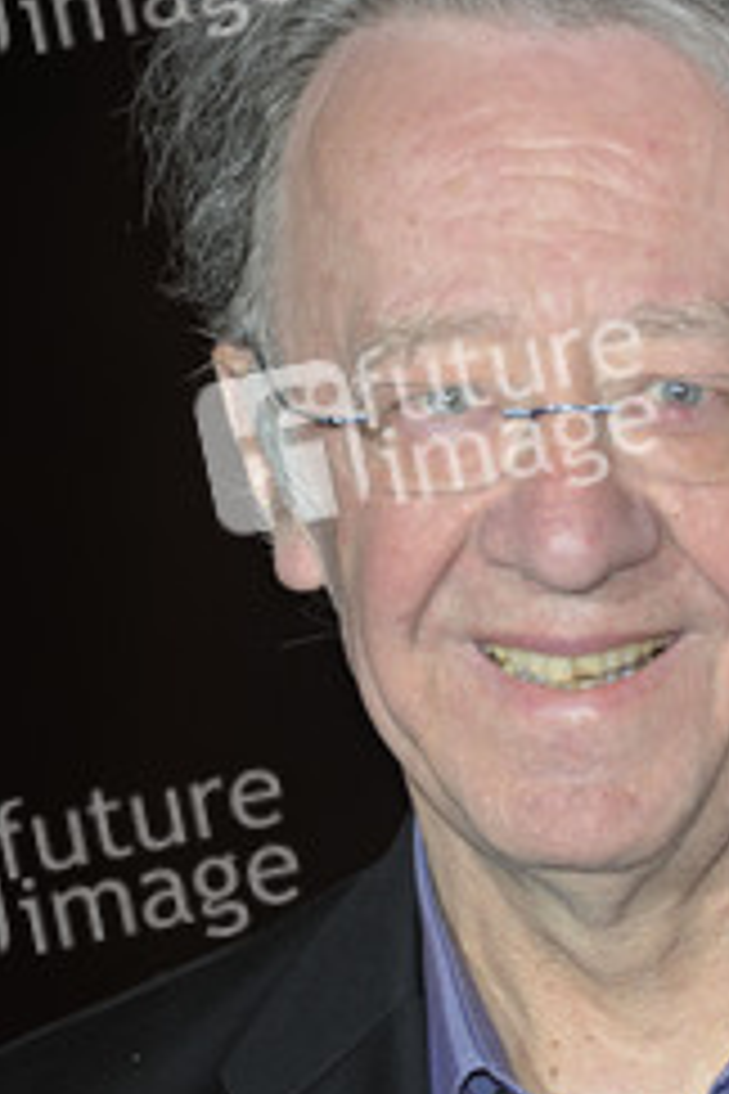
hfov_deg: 3.3
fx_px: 12483
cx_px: 558
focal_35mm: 411
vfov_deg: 5.0
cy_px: 653
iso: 800
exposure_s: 1/160
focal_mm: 250
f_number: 6.3
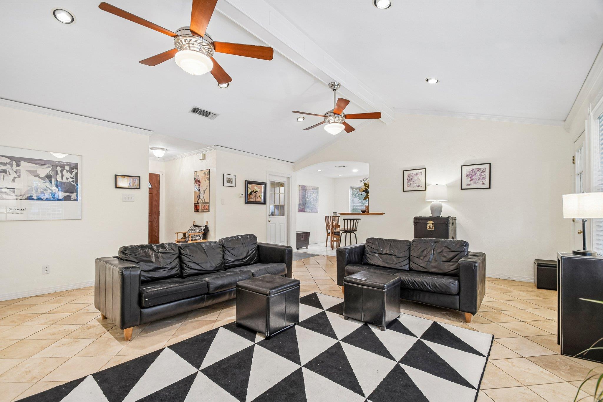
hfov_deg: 100.4
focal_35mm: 15
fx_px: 251
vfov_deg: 77.3
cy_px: 201
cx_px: 302
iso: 400
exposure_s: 1/4
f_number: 8
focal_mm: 10
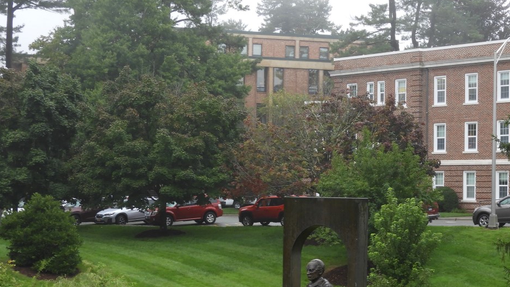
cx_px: 358
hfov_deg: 22.8
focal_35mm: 93
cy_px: 167
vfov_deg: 13.0
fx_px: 1258
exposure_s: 1/30
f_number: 4
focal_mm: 9.9
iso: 100
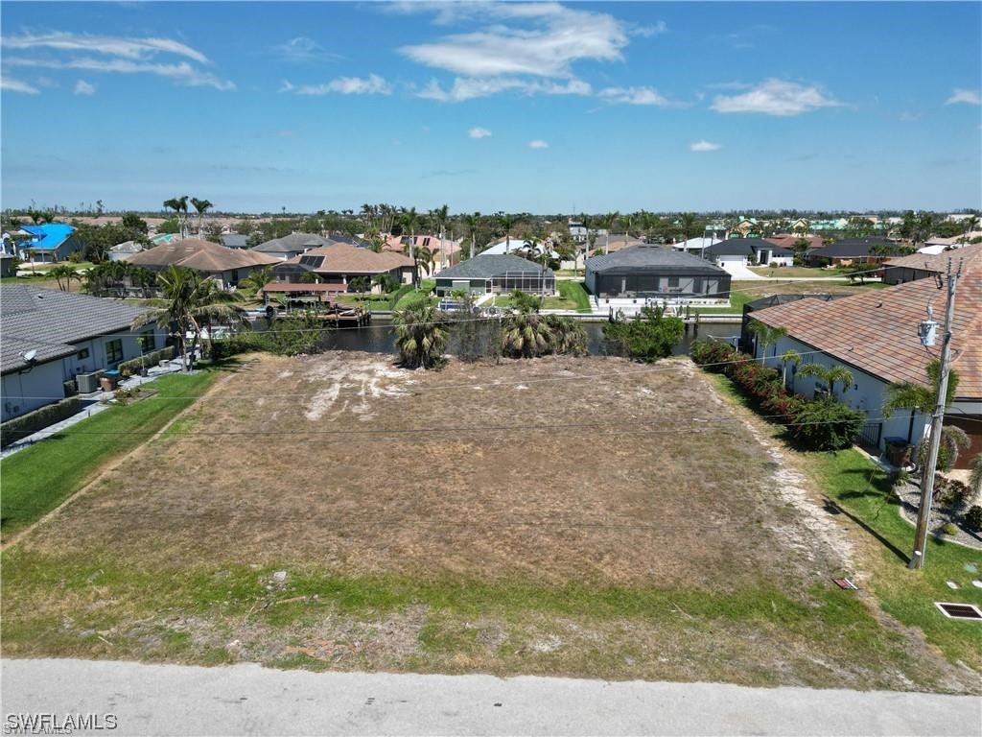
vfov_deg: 56.8
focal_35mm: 24
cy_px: 368
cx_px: 491
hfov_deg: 71.6
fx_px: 681
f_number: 1.7
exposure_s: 1/3000
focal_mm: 6.72
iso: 100
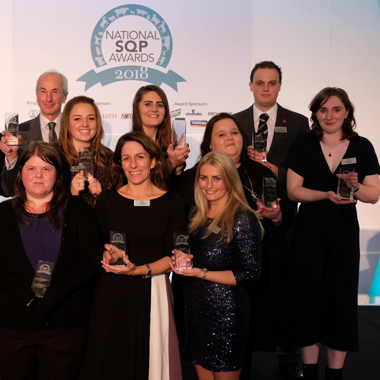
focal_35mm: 54
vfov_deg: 31.6
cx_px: 106
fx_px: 671
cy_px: 190
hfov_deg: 31.2
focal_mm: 28.3
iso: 1600
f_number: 3.6
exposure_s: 1/160
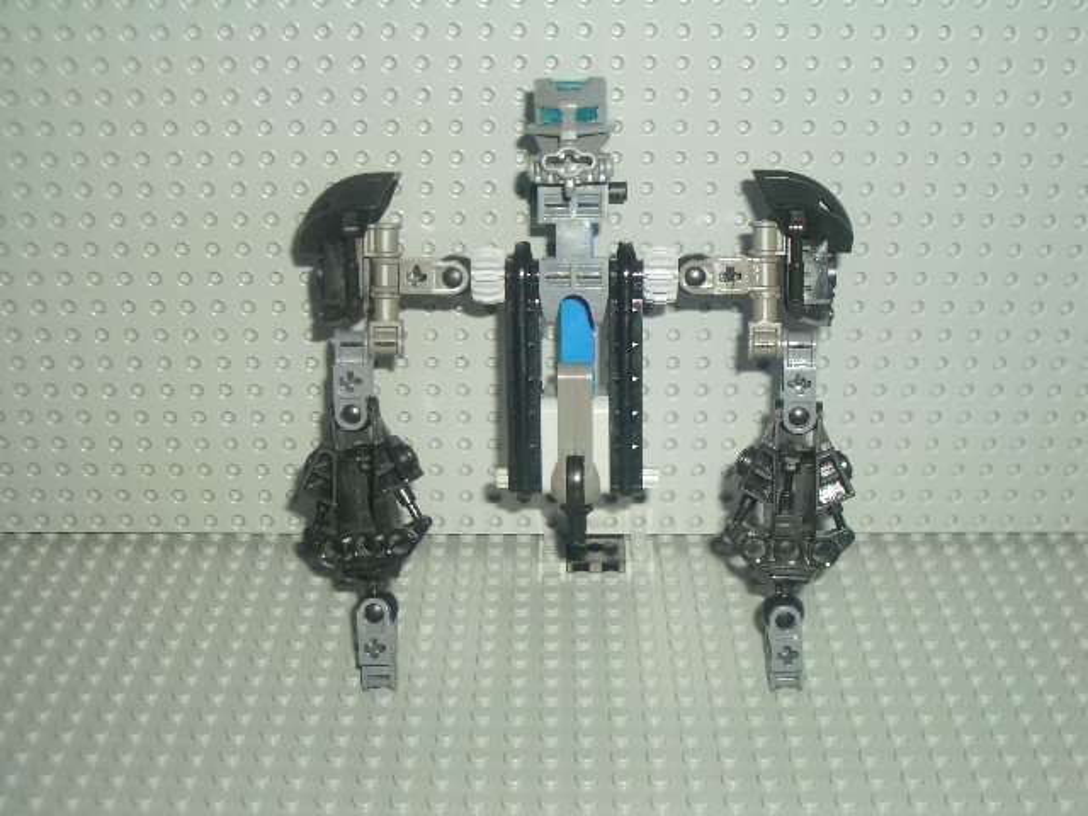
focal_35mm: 49
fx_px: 1540
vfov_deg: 29.7
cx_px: 544
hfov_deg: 38.9
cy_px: 408
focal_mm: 8.2
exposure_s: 1/60
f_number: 3.1
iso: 100
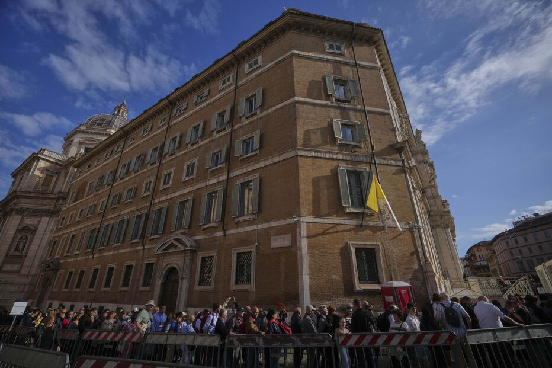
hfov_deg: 96.7
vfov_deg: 73.7
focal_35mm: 16
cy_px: 184
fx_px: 245
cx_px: 276
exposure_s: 1/8000
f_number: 3.5
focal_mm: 16
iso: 250
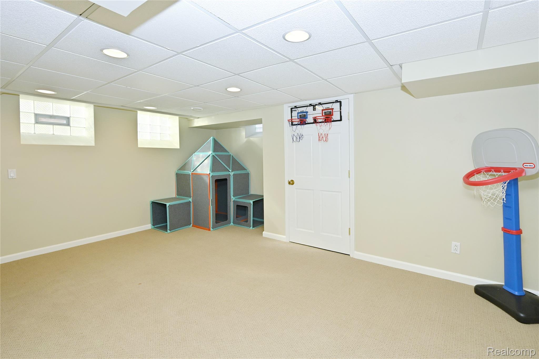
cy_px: 180
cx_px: 270
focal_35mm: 14
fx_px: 210
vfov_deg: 81.2
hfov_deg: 104.3
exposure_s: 1/60
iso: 250
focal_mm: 14
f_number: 6.3
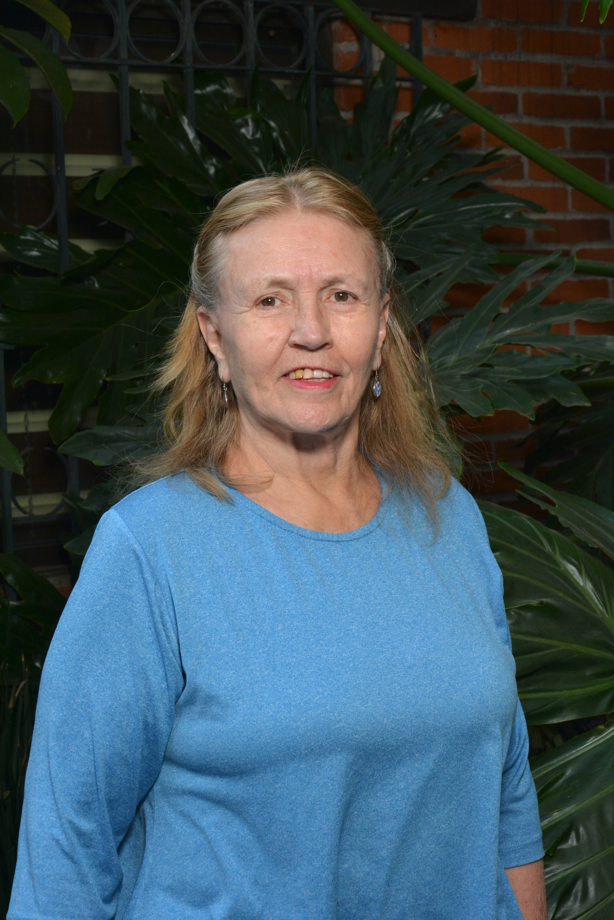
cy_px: 460
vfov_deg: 26.0
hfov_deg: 17.5
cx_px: 307
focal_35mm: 78
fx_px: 1994
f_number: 9
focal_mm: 52
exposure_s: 1/100
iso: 640
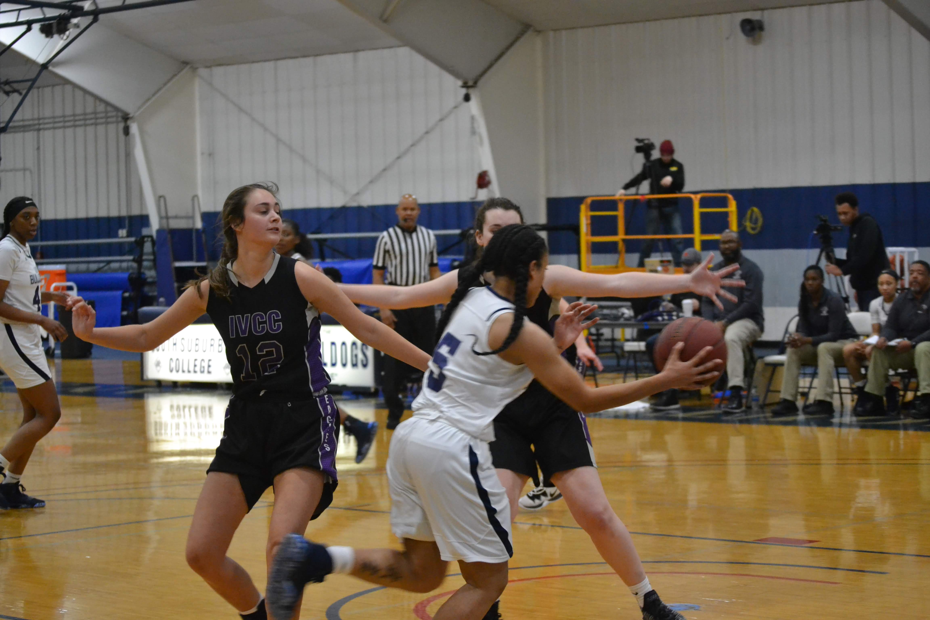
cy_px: 310
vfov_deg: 15.2
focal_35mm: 90
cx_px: 465
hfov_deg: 22.6
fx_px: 2325
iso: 3200
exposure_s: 1/250
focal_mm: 60
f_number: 4.2
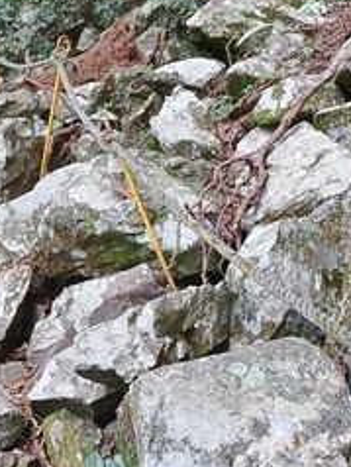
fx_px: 850
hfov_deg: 22.6
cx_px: 24
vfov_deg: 30.6
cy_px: 182
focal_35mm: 63
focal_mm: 4.6
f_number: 1.8
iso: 160
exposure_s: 1/49
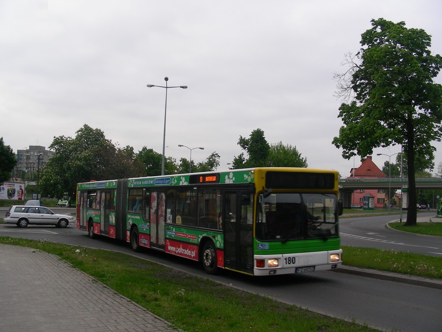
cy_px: 166
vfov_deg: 37.7
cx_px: 221
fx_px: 485
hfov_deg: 49.0
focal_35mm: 38
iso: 50
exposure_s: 1/112
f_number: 4
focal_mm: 6.3
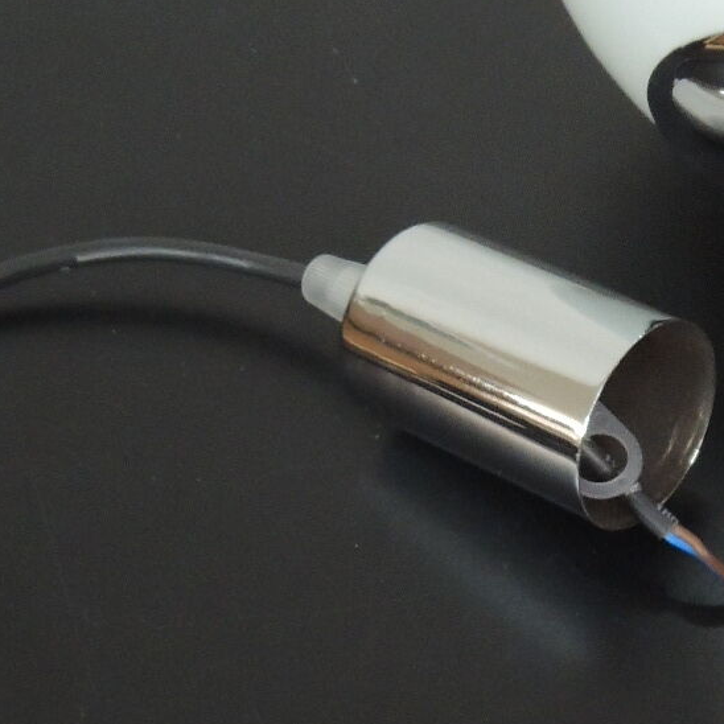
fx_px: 2082
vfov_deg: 19.7
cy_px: 289
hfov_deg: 19.4
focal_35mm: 88
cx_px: 655
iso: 400
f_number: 2.8
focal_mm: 4.3
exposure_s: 1/25
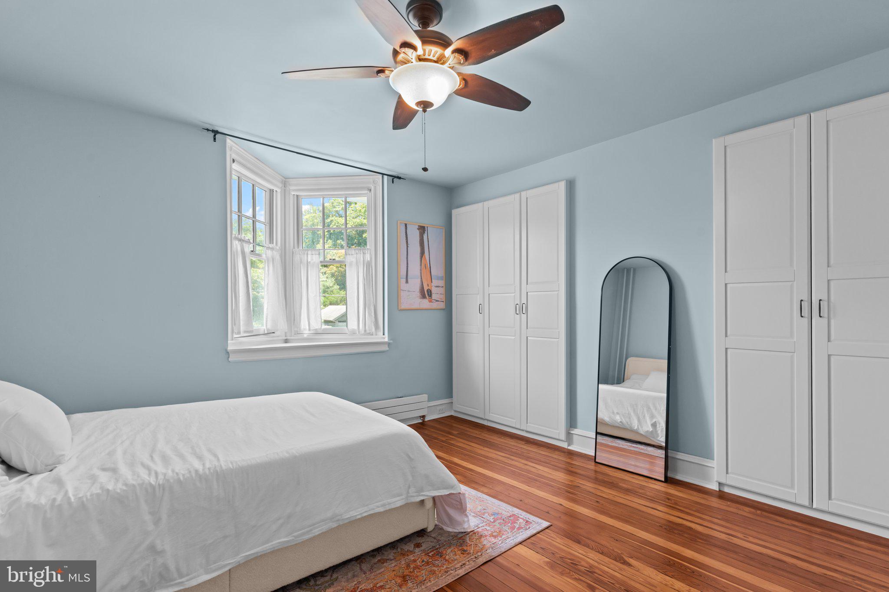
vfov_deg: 70.4
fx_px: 420
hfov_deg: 93.3
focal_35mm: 17
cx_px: 444
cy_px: 296
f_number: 8
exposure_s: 1/6
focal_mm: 17
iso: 640
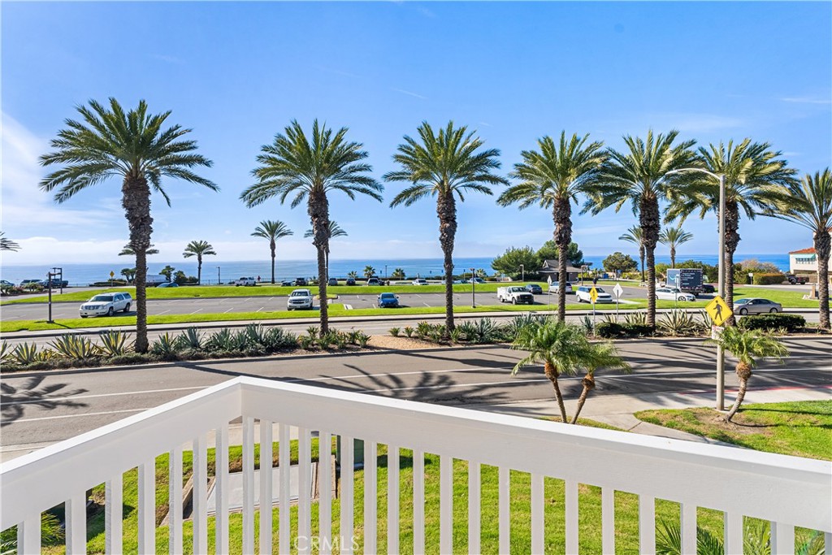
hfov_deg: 96.7
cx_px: 416
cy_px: 278
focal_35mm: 16
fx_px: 370
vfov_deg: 73.8
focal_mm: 16
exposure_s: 1/640
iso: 100
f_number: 8
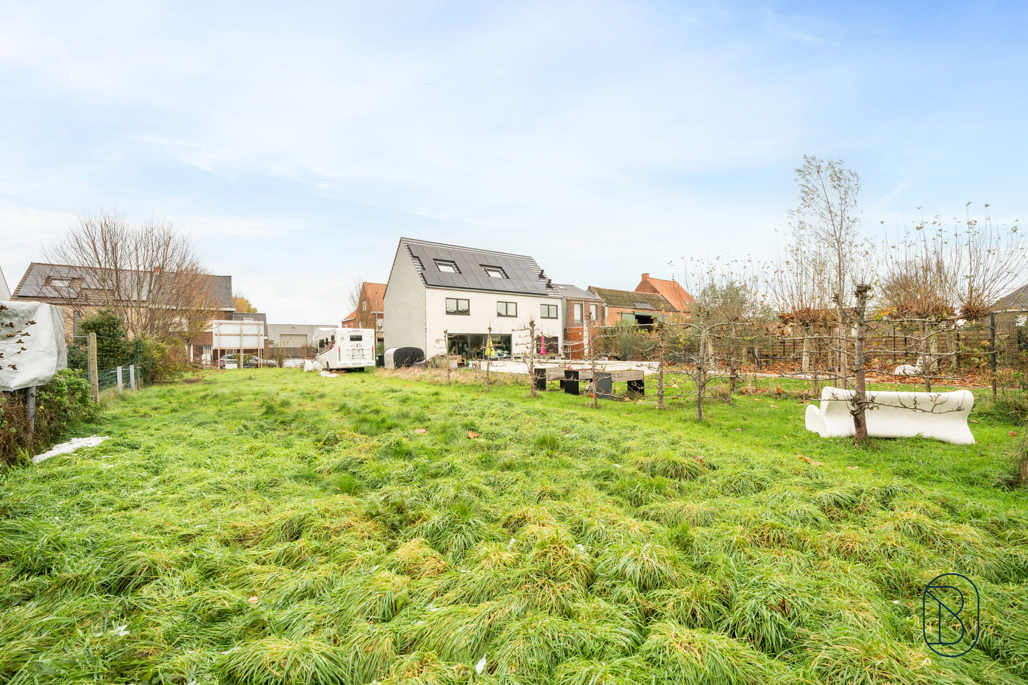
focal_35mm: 14
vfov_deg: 81.2
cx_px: 514
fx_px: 400
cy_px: 342
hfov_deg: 104.3
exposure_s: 1/100
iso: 250
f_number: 11
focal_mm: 14
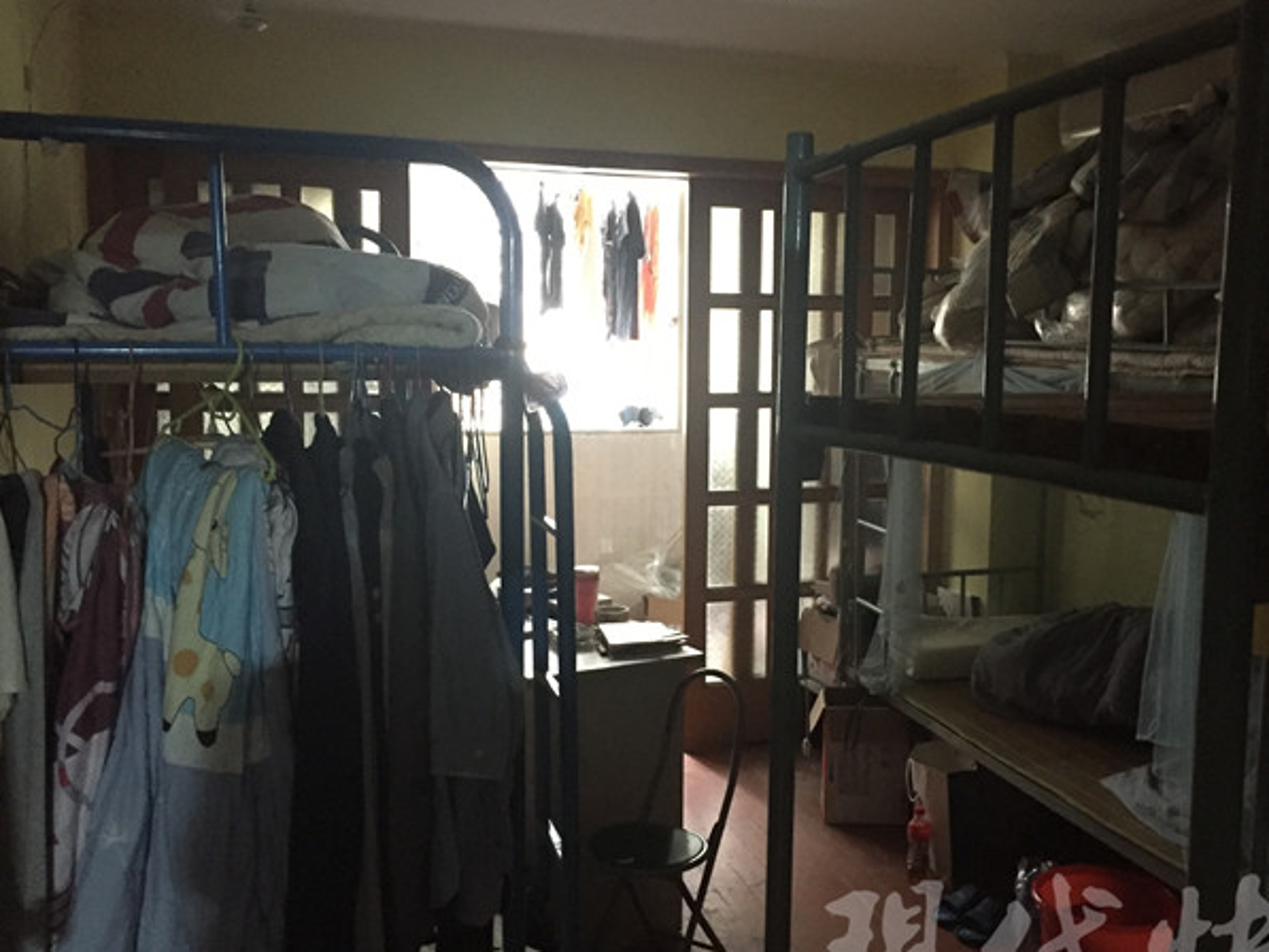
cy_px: 475
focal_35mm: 34
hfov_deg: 53.7
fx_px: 1247
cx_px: 729
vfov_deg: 41.8
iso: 1250
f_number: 2.2
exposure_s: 1/17
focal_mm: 4.15
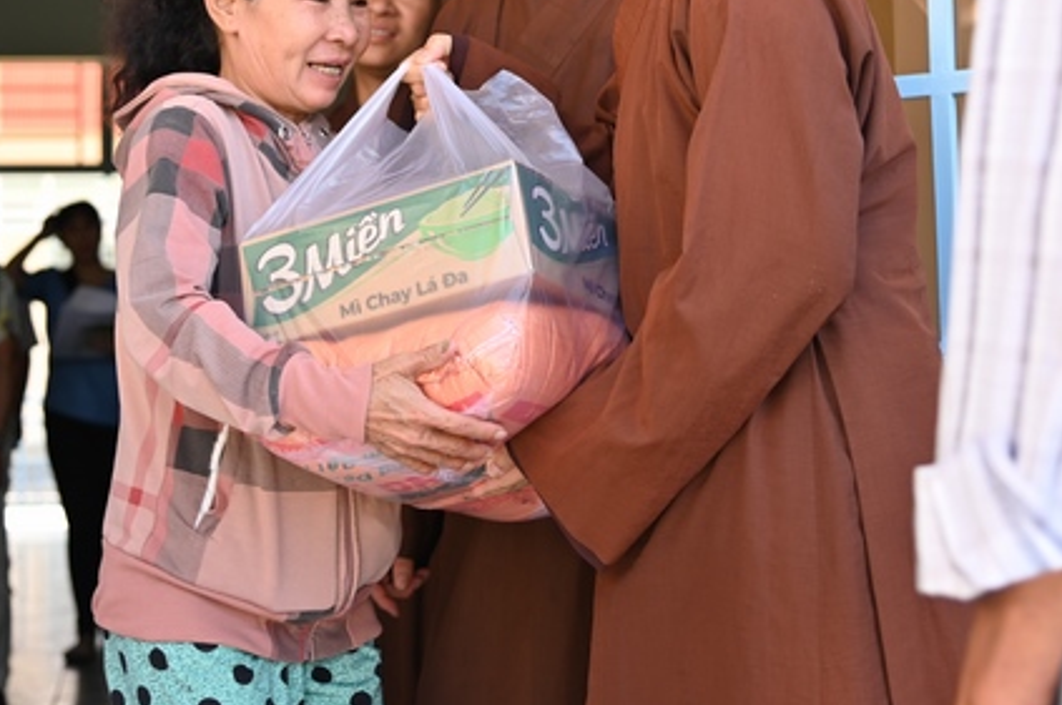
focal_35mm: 80
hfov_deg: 25.3
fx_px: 2357
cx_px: 397
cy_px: 226
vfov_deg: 17.0
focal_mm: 52
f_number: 4
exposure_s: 1/100
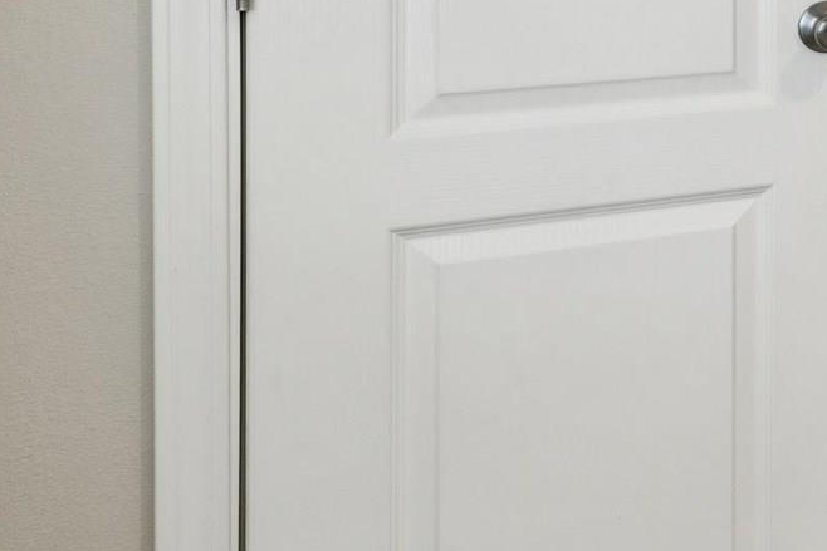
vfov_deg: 17.8
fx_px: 1651
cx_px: 1657
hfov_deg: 18.4
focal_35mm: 72
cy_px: -148
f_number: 13
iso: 400
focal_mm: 15.4
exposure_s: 1/13
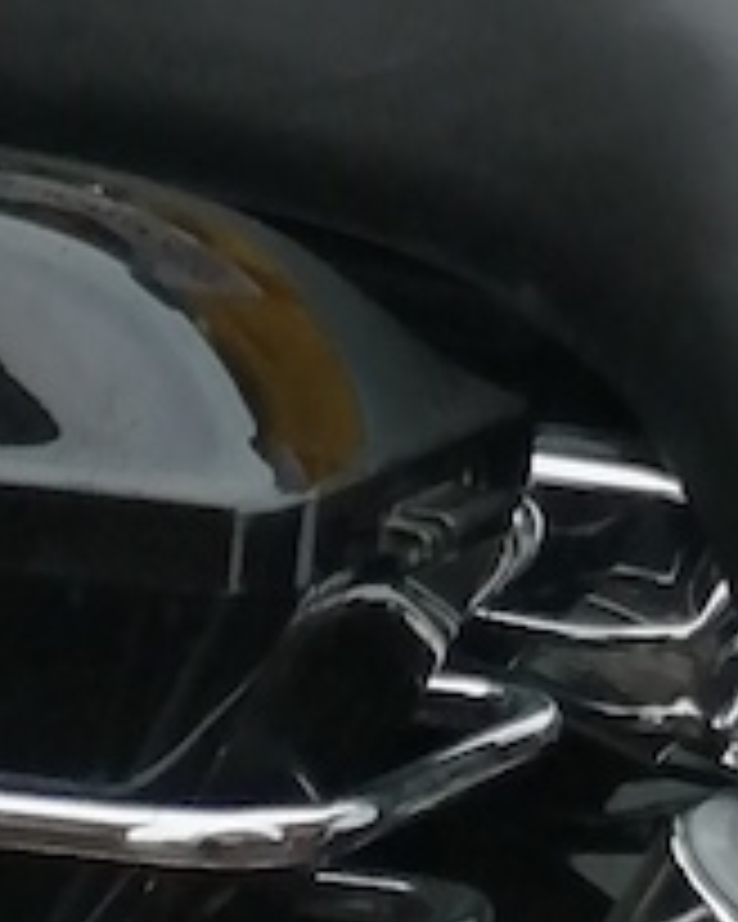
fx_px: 5925
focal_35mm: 217
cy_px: -2604
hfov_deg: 6.8
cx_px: 1721
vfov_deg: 7.0
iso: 64
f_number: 1.8
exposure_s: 1/180
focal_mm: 3.62
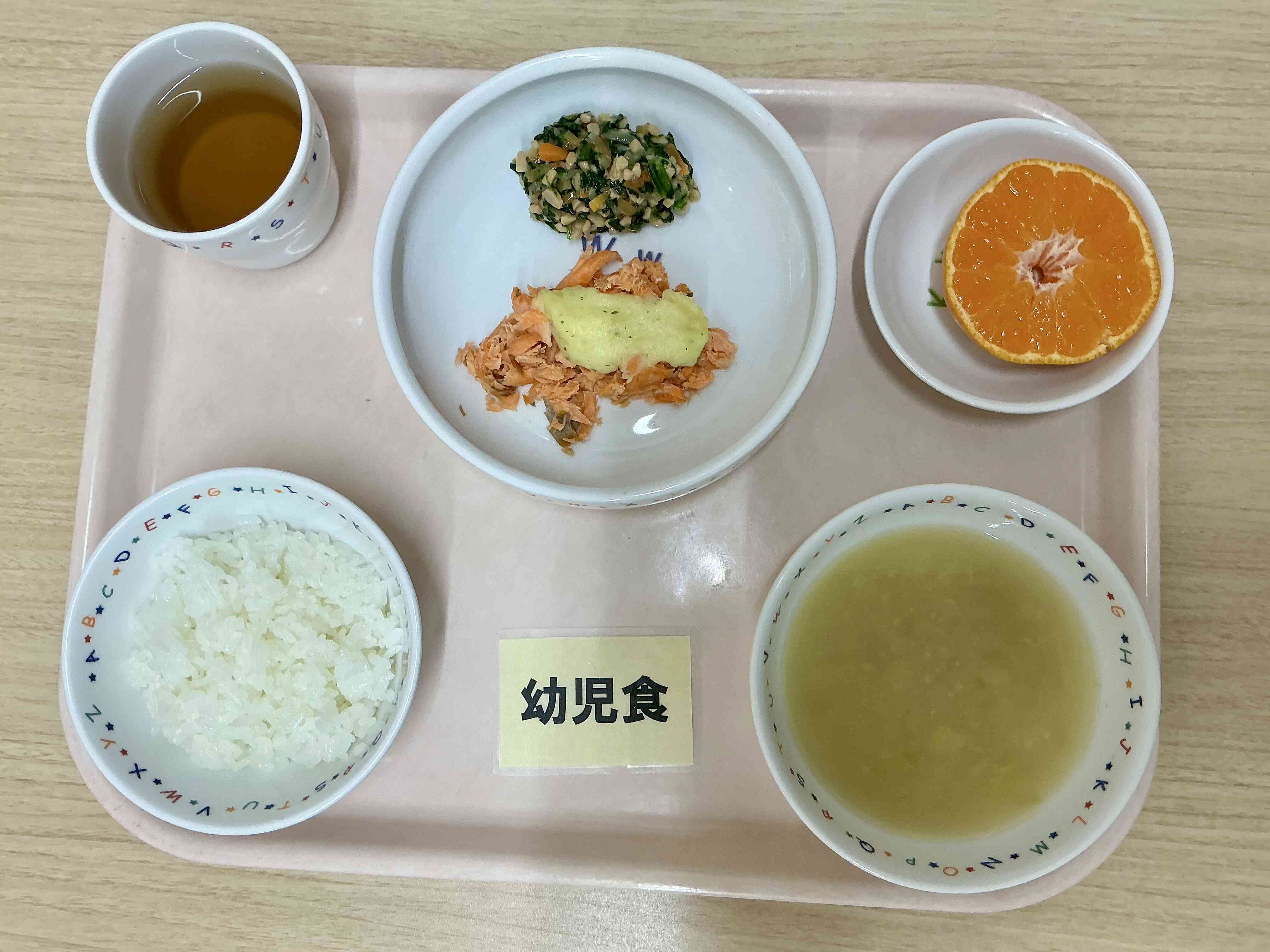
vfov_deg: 48.2
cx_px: 635
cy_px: 476
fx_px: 1064
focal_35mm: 29
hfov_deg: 61.7
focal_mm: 3
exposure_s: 1/120
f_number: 1.8
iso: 40
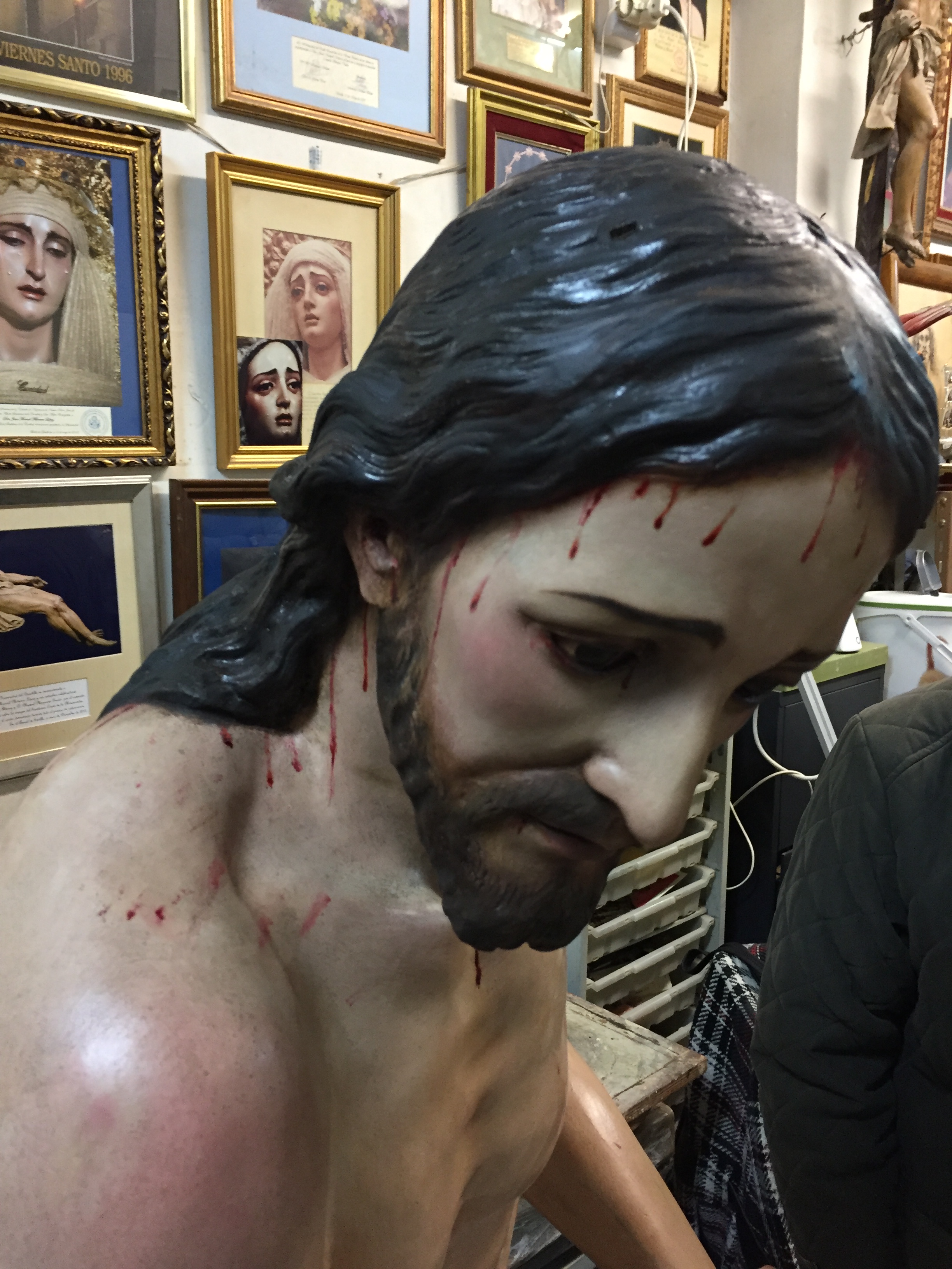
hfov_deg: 48.2
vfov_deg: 61.7
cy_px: 634
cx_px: 476
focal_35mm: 29
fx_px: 1063
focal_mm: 4.15
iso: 200
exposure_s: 1/33
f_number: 2.2
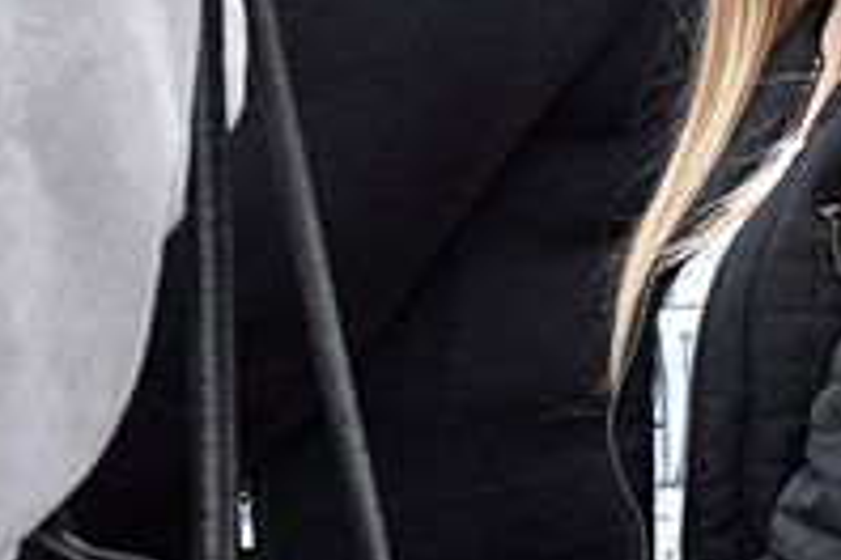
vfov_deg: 4.8
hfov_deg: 6.9
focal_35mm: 289
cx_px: 1631
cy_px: 197
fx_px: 6754
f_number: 8
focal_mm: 45
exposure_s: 1/250
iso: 500
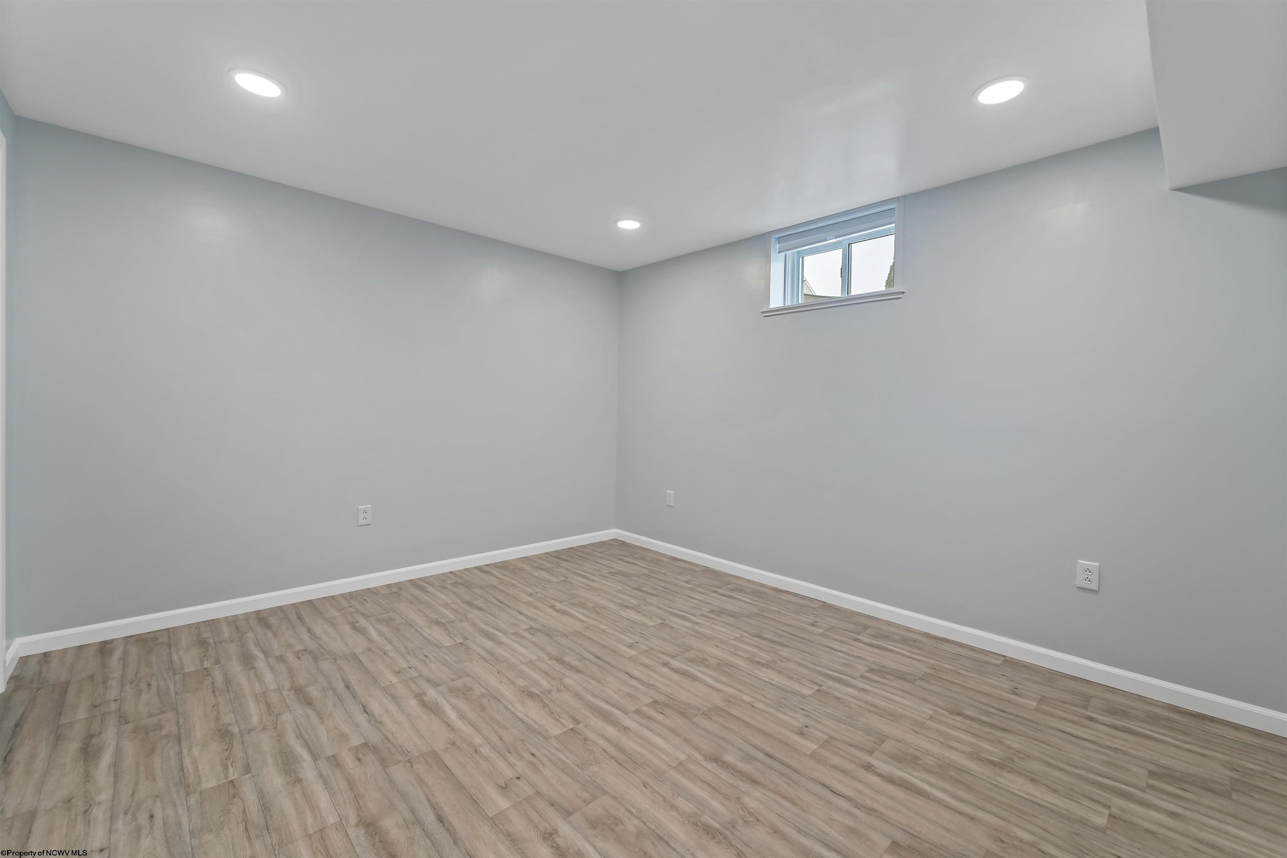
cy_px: 429
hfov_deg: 104.3
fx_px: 500
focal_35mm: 14
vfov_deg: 81.2
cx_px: 644
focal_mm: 14
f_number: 5.6
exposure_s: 1/80
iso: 2000
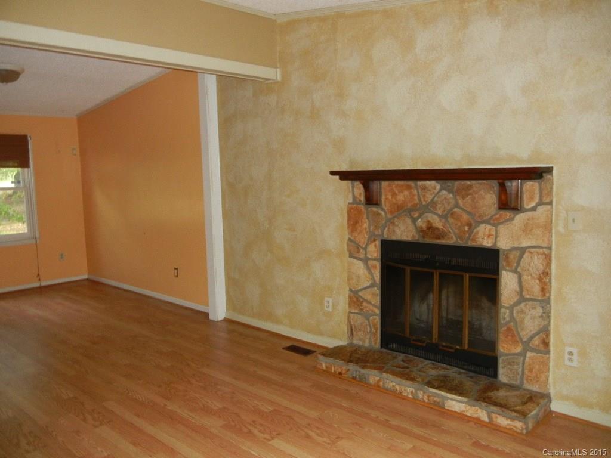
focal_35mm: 30
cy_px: 229
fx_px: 530
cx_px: 306
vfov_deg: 46.8
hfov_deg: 60.0
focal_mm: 5.4
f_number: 3.5
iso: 430
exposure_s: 1/30
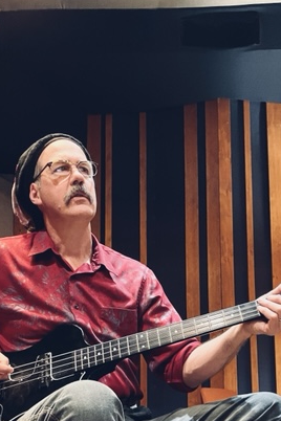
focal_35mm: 43
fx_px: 503
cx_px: 172
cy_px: 330
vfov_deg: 43.5
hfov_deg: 31.1
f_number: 1.6
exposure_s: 1/30
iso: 640
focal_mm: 4.2
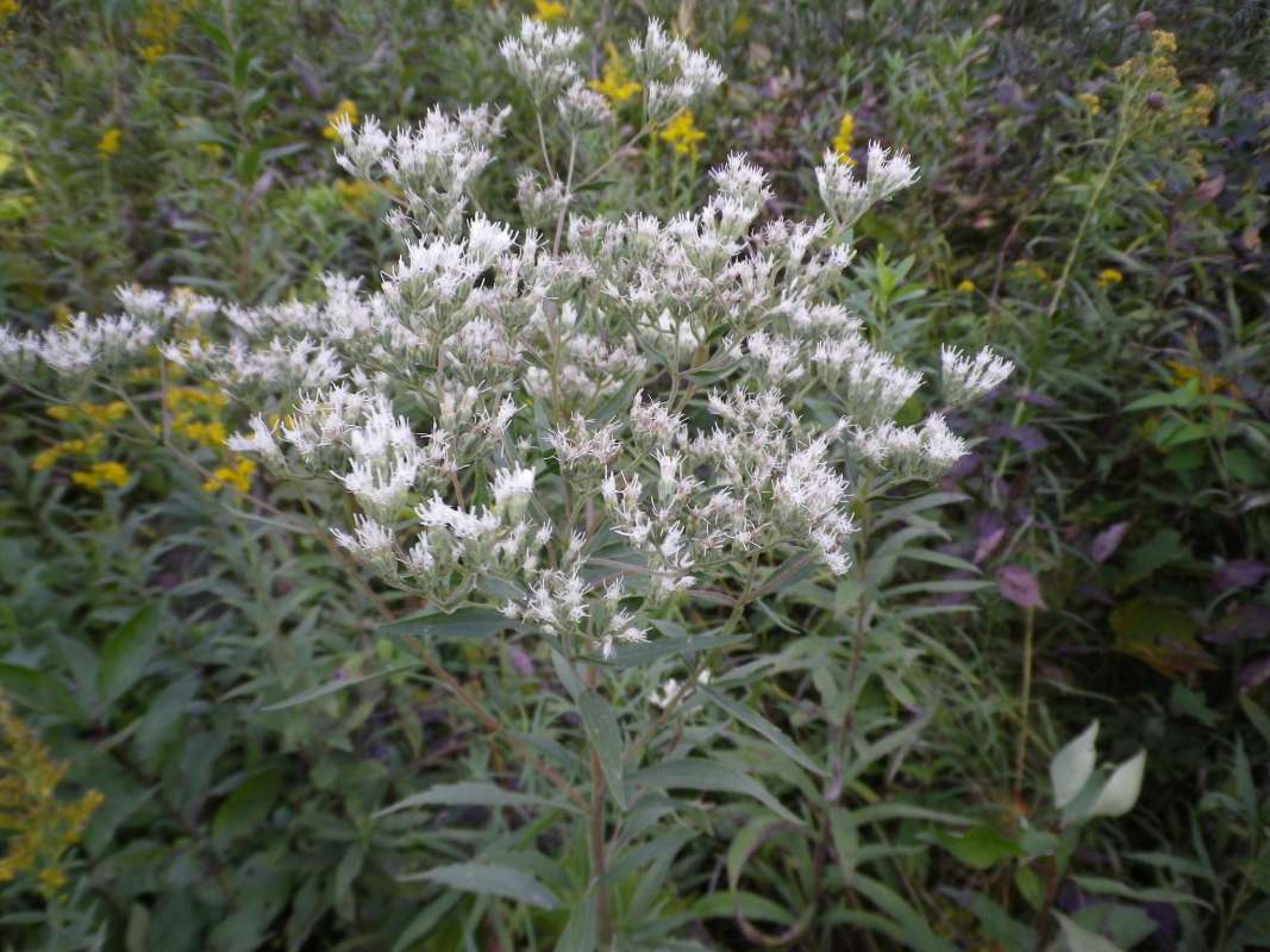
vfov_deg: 49.7
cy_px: 476
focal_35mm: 28
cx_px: 635
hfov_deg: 63.4
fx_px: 1027
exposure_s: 1/100
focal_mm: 5.05
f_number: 3.5
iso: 80
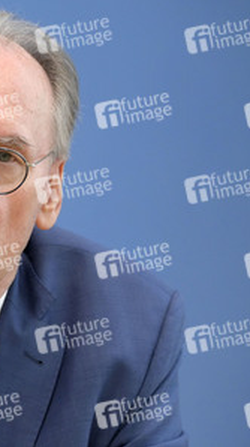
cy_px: 224
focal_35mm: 333
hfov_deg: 3.6
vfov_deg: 6.5
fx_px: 3936
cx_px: -56
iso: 5000
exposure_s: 1/500
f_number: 5.6
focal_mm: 210
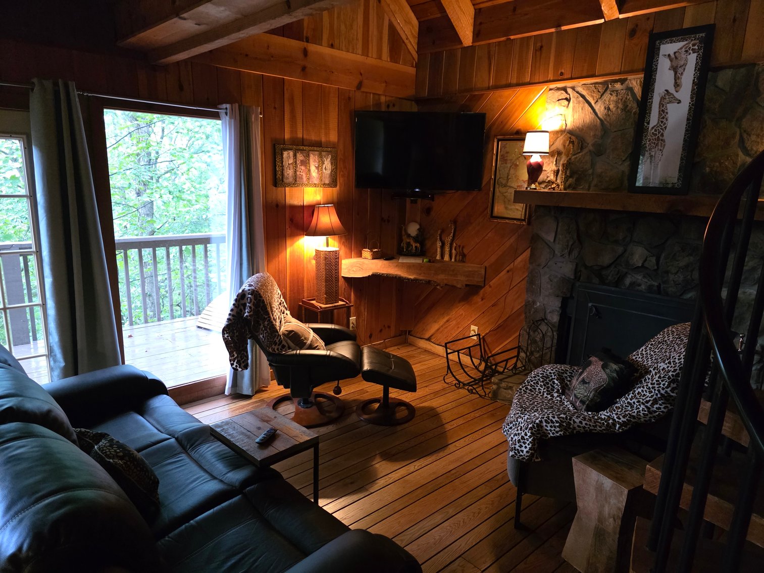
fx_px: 508
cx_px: 382
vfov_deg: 58.9
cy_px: 286
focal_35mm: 23
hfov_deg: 73.9
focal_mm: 6.3
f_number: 1.7
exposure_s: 1/120
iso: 2000
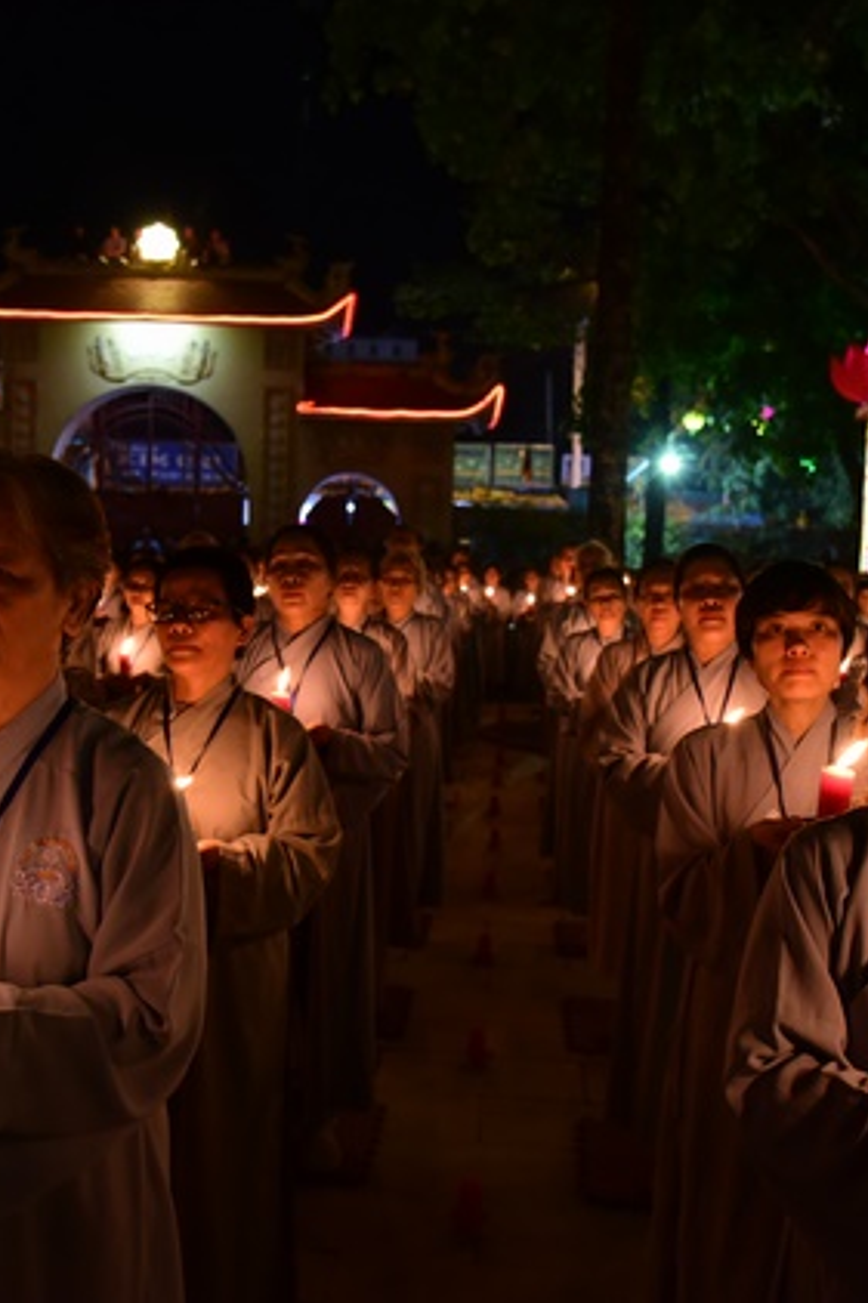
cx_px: 349
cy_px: 652
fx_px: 1339
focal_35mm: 37
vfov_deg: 51.9
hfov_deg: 35.8
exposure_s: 1/25
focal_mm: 24
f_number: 4
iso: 2500
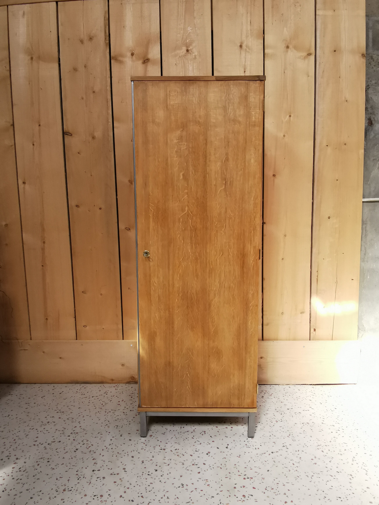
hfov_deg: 61.1
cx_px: 190
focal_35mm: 22
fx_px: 321
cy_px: 252
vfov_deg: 76.4
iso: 400
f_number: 2.2
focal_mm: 2.26
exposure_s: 1/500
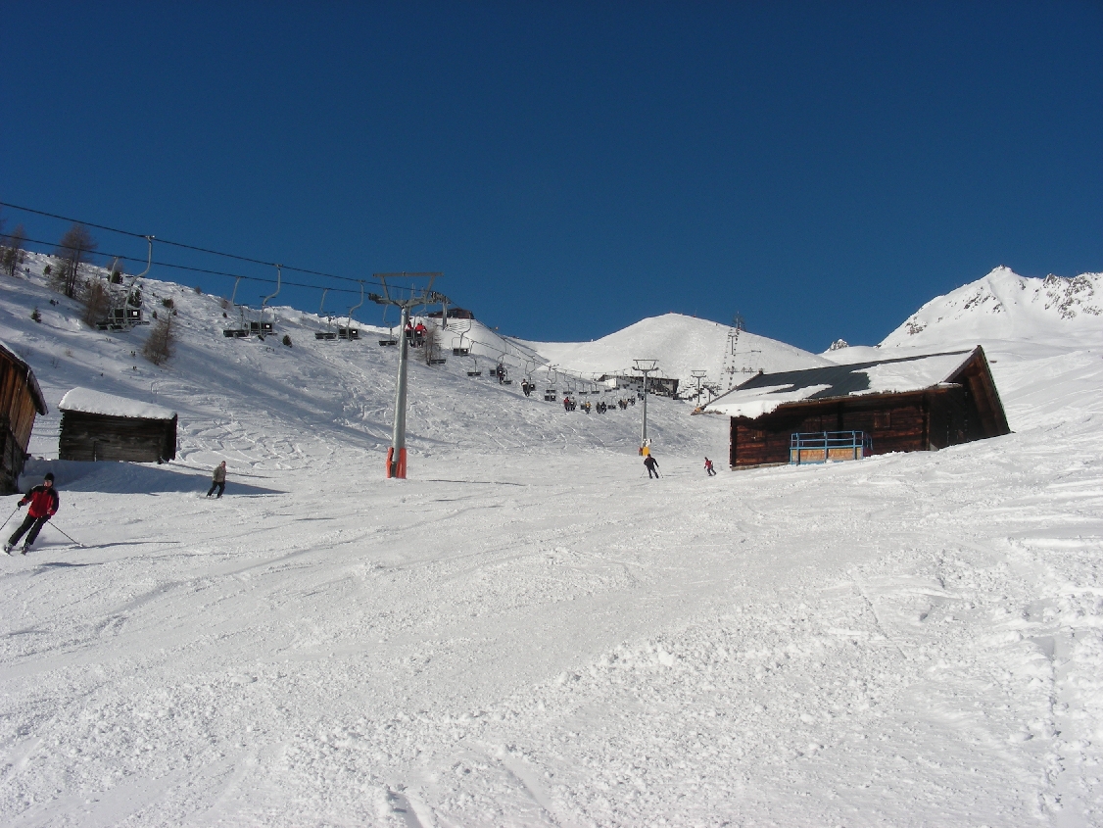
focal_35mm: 38
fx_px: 1211
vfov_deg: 37.7
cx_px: 552
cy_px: 414
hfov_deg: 49.0
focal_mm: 6.3
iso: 50
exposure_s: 1/656
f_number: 5.6
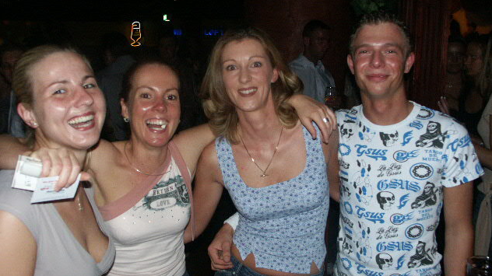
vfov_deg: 36.6
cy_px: 150
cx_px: 248
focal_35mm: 32
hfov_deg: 61.0
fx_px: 417
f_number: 2.8
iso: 200
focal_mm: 7.59
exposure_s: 1/45
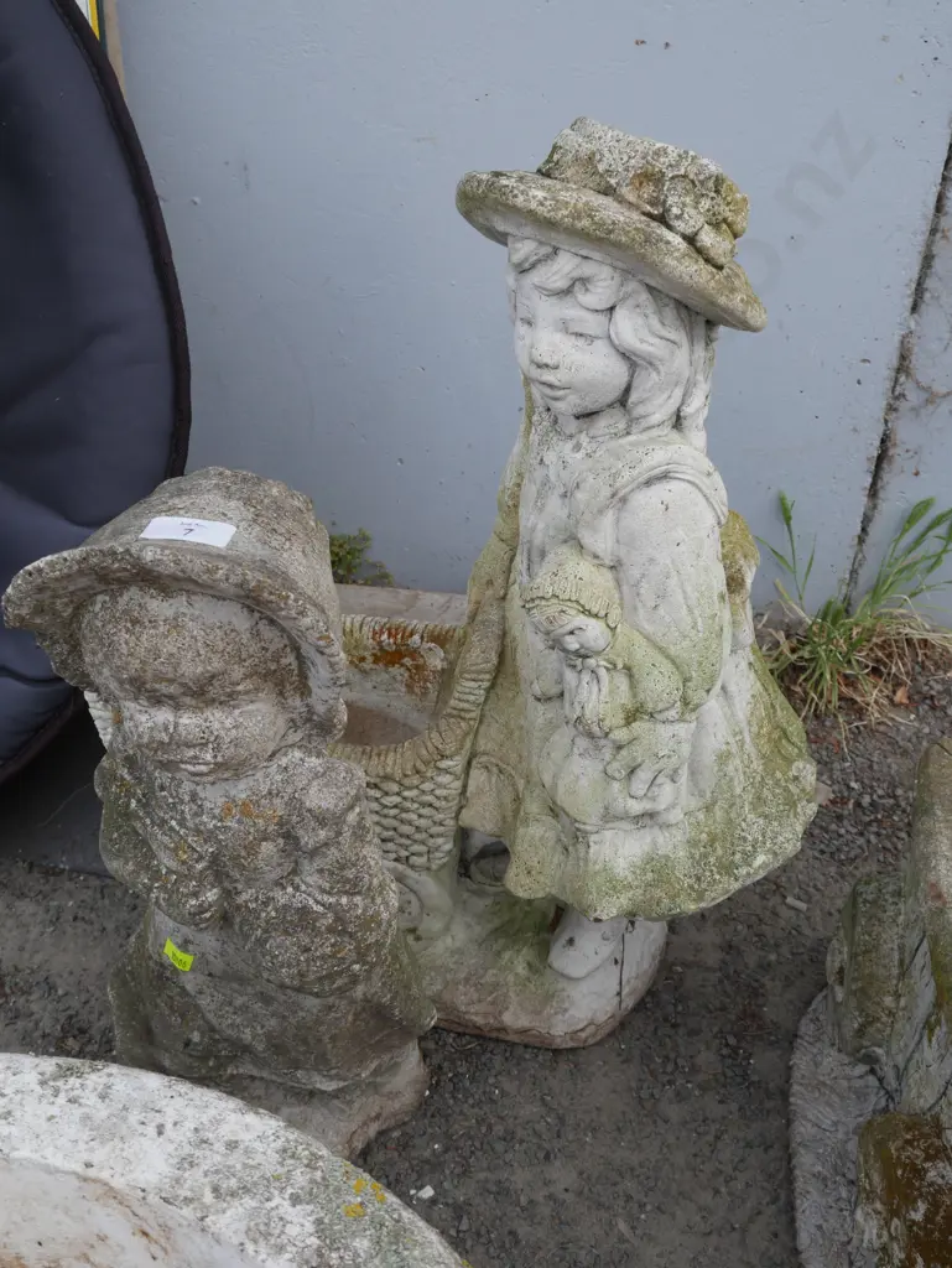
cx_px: 476
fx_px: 1466
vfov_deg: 46.8
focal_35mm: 40
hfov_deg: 36.0
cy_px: 634
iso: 200
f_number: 7.1
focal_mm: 20
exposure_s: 1/200
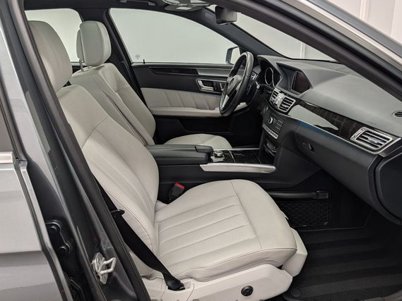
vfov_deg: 51.4
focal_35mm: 27
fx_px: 314
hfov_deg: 65.2
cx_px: 220
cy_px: 151
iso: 30
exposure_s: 1/120
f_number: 1.68
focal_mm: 6.9
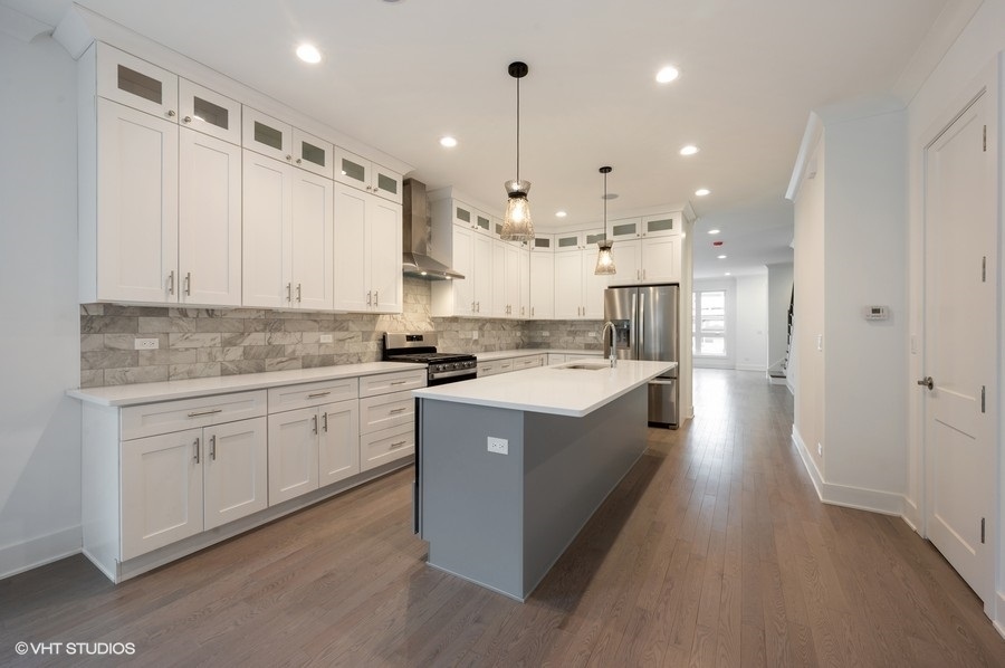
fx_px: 390
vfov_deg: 81.1
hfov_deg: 104.3
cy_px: 334
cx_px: 502
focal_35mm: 14
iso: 100
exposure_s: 1/1.67
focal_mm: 14
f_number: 10
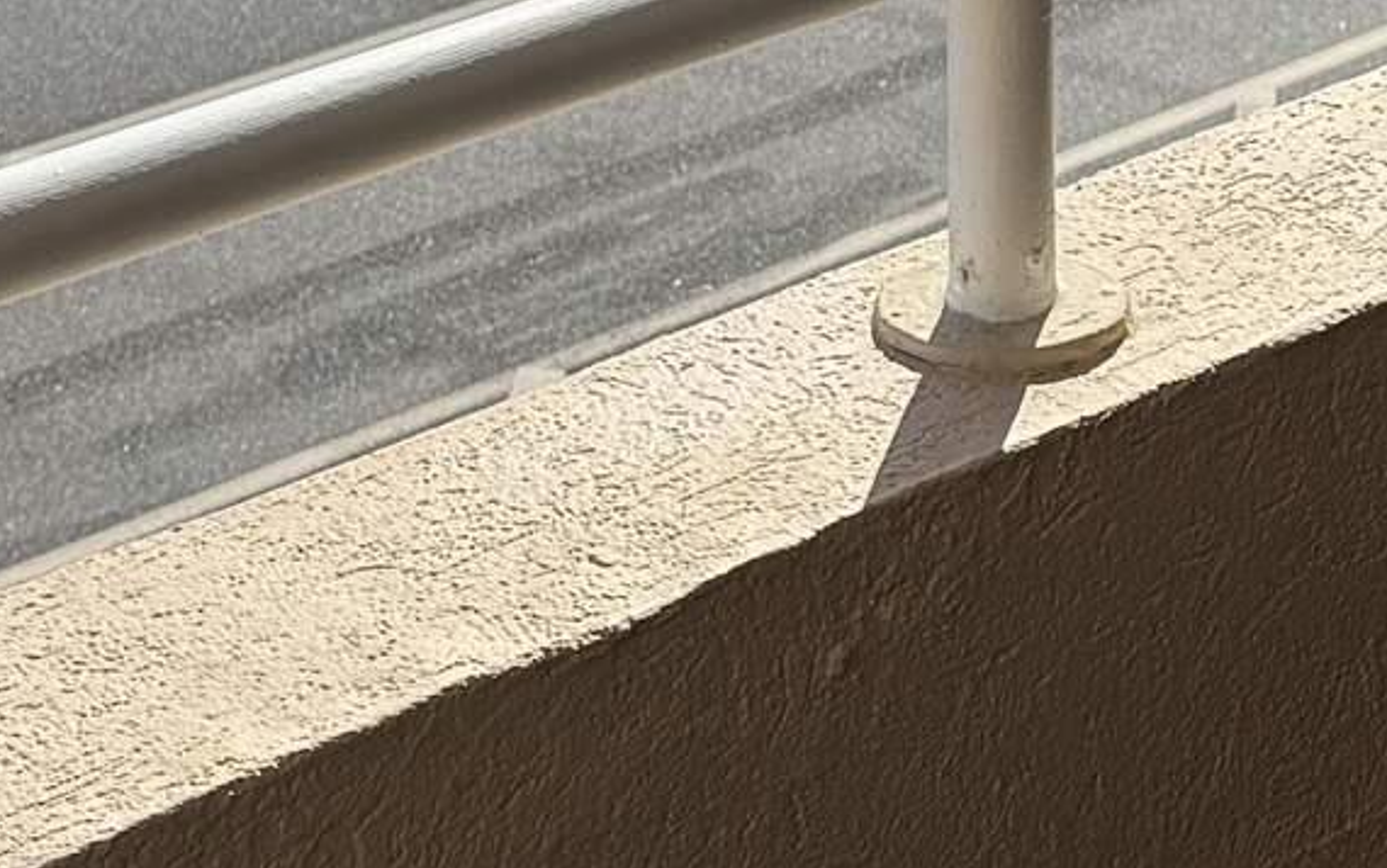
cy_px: -391
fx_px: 5182
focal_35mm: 137
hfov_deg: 15.1
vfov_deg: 9.3
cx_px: 1117
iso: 80
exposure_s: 1/4310
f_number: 1.78
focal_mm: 6.76
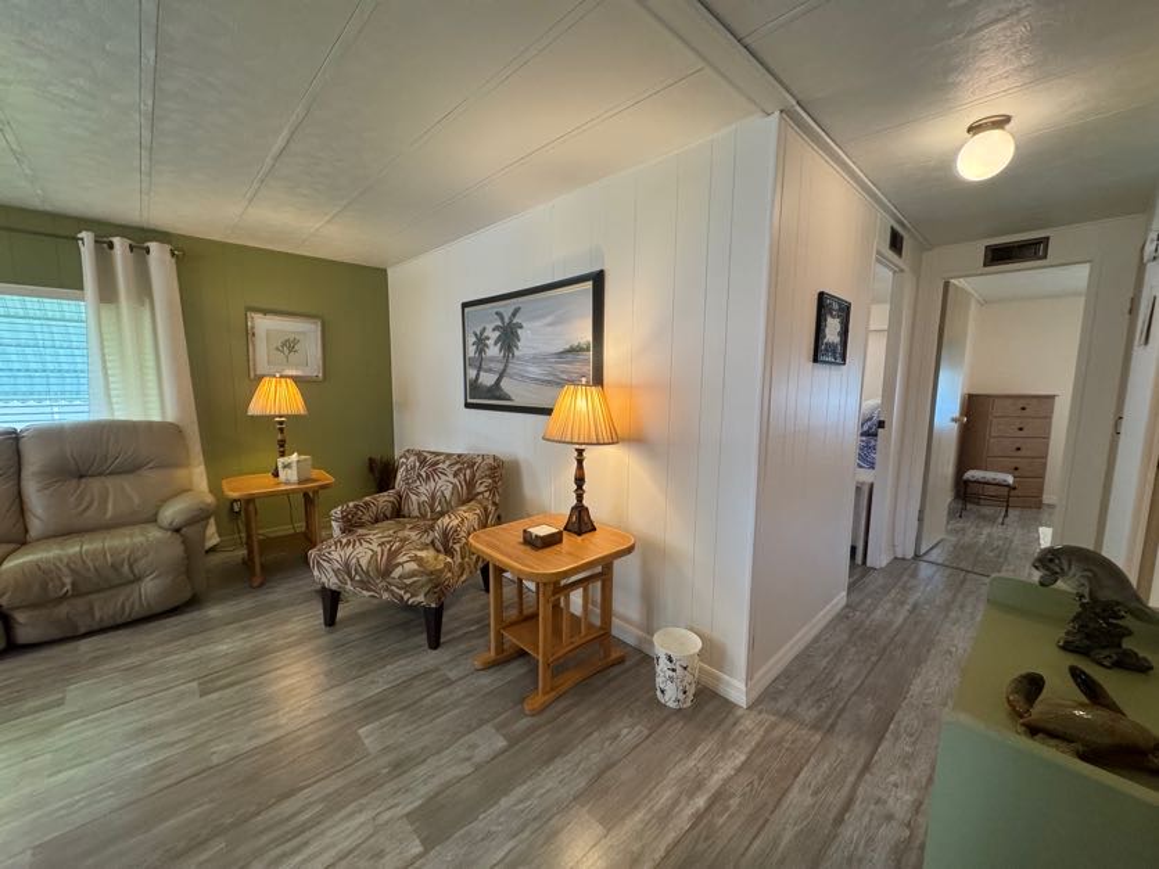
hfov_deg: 102.1
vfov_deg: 85.7
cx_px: 580
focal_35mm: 14
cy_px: 434
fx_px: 469
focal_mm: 2.22
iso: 250
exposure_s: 1/120
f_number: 2.2
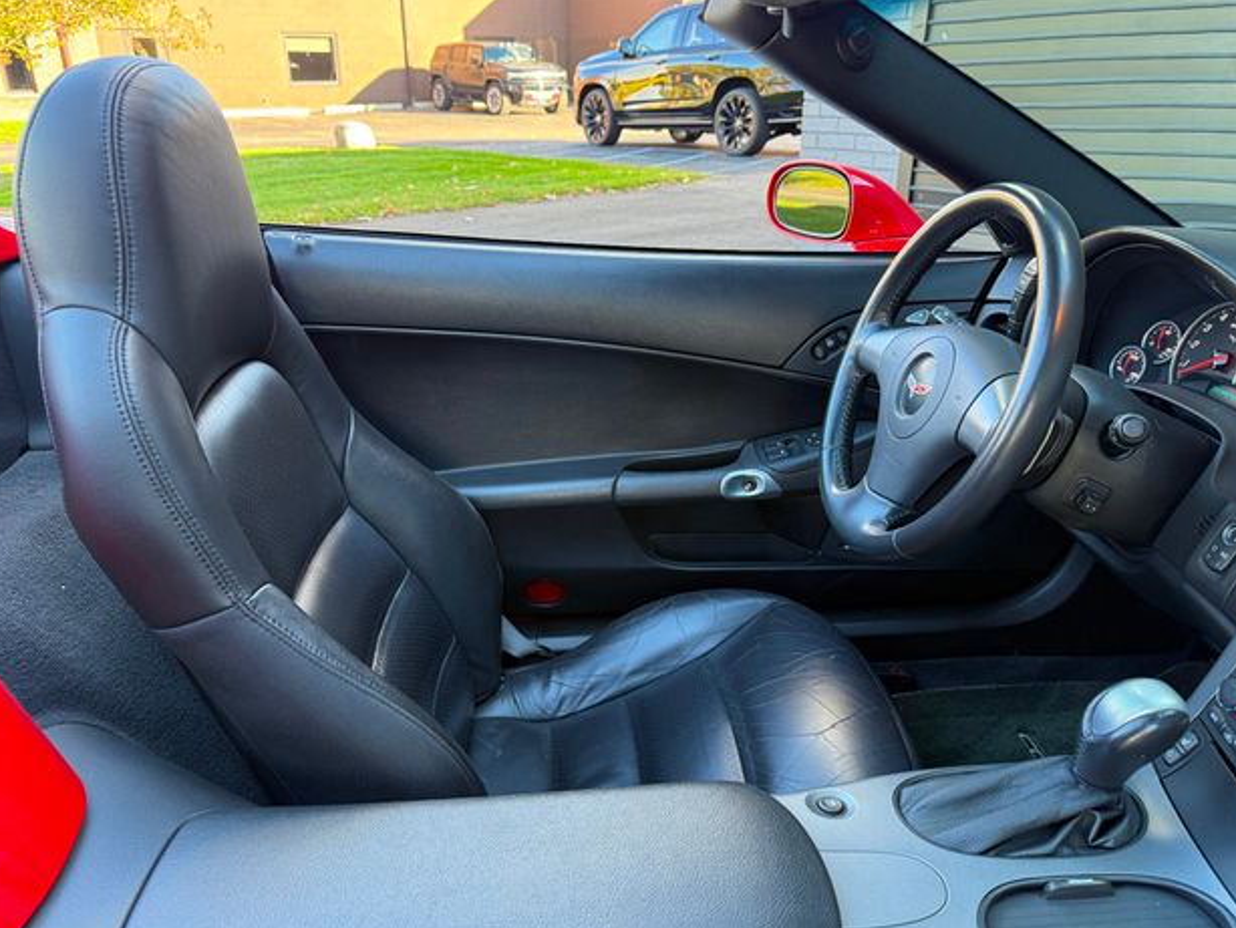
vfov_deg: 54.9
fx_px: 893
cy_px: 465
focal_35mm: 25
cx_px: 612
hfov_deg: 69.4
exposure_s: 1/121
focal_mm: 6.76
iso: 160
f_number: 1.78
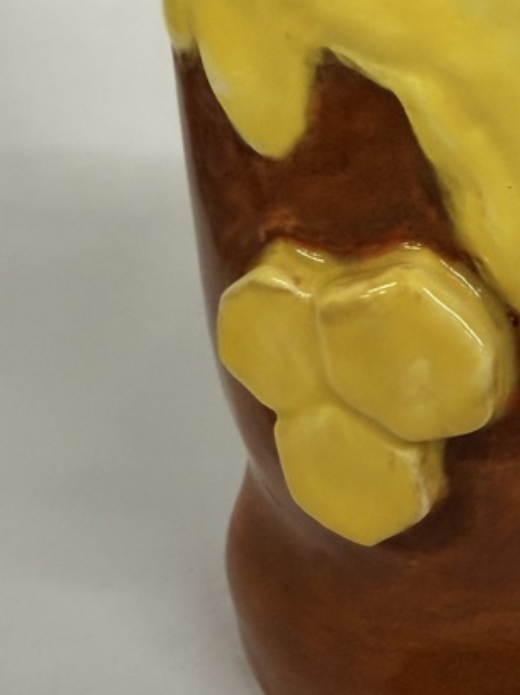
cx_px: 556
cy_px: 295
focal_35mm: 60
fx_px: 1203
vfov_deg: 32.1
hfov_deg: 23.1
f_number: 2.2
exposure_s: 1/60
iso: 200
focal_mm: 2.22
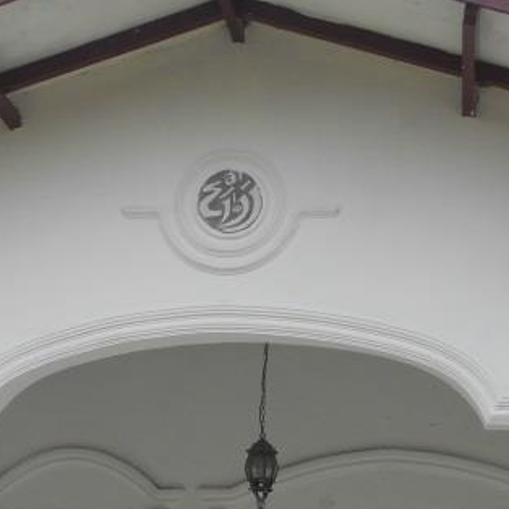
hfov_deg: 23.0
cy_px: 507
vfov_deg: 22.2
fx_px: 1248
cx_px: 287
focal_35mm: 75
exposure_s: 1/640
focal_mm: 4.6
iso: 80
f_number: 3.2
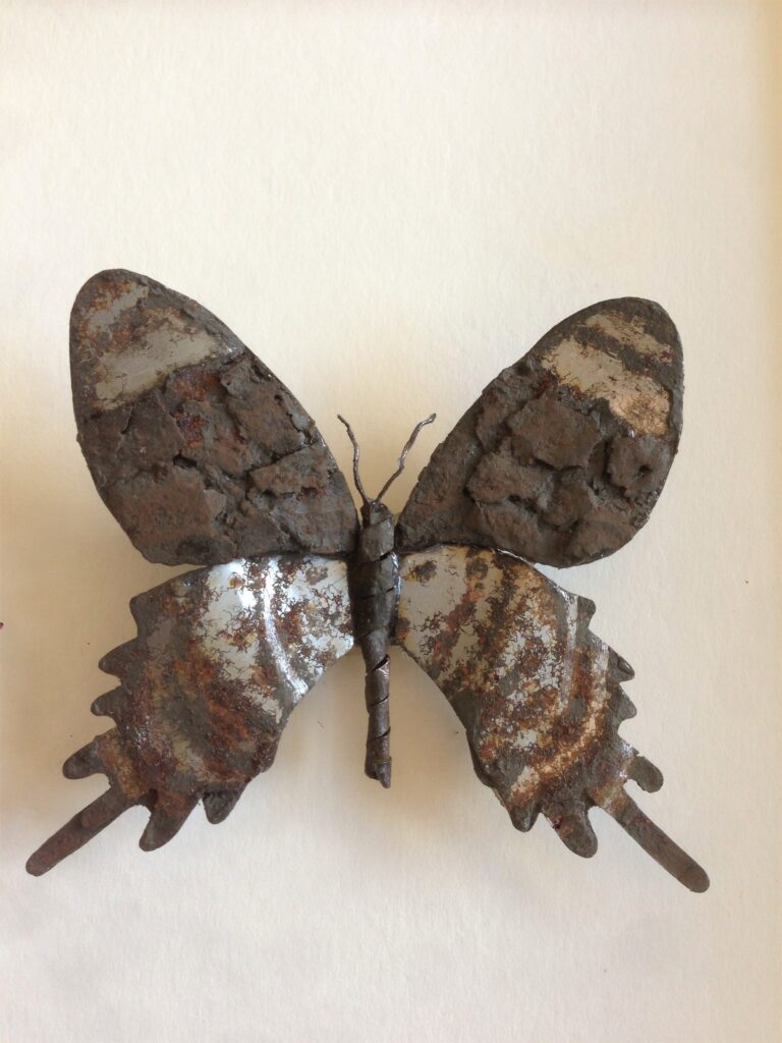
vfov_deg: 55.4
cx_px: 391
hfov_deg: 42.9
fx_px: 994
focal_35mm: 33
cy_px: 522
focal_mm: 4.12
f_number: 2.4
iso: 50
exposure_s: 1/24
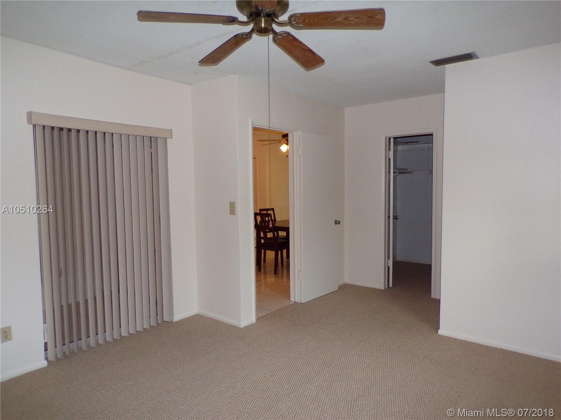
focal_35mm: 24
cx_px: 280
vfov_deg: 56.8
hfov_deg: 71.6
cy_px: 210
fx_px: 389
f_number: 3
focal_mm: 4.3
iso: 320
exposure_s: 1/60
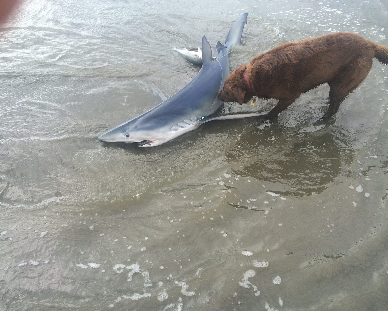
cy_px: 157
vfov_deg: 47.1
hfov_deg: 57.2
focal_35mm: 31
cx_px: 189
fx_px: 356
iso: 32
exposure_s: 1/612
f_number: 2.2
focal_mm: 4.15
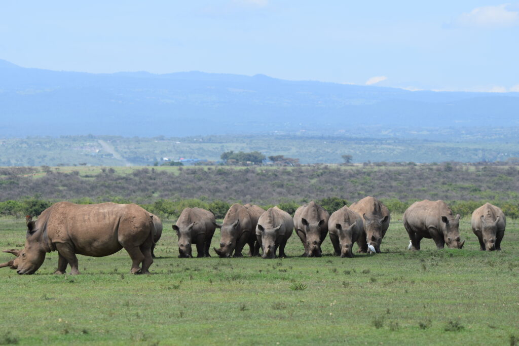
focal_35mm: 225
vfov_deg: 6.1
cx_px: 260
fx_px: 3244
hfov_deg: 9.1
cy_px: 173
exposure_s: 1/640
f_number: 6.3
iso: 200
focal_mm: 150
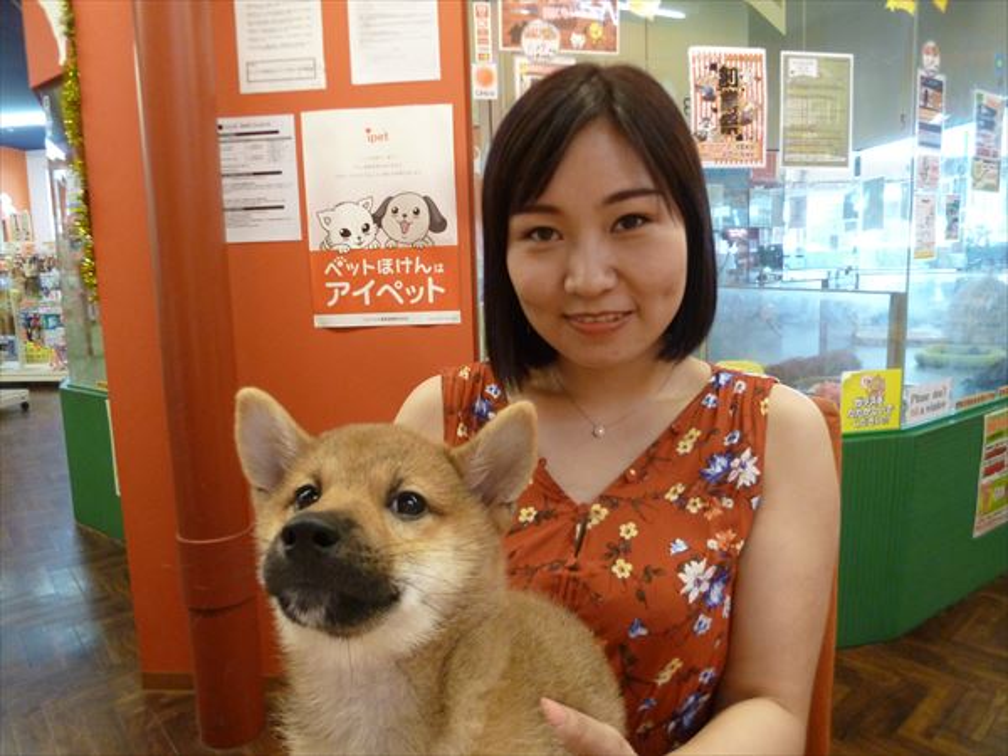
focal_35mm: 24
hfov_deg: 71.6
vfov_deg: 56.8
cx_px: 504
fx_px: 699
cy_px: 378
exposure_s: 1/60
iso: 320
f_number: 2.5
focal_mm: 4.3
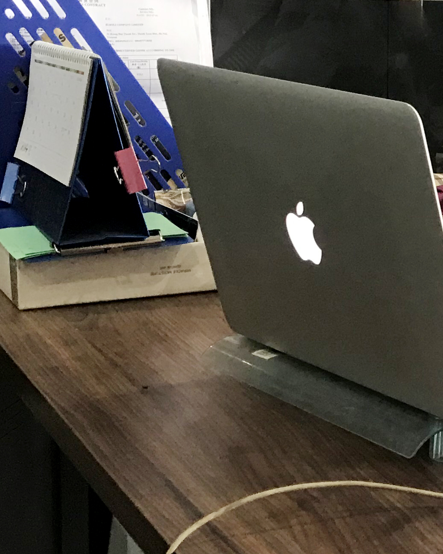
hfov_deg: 16.3
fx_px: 1393
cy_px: 207
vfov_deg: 22.4
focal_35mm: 85
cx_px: 684
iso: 40
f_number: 1.8
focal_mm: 3.99
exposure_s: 1/17
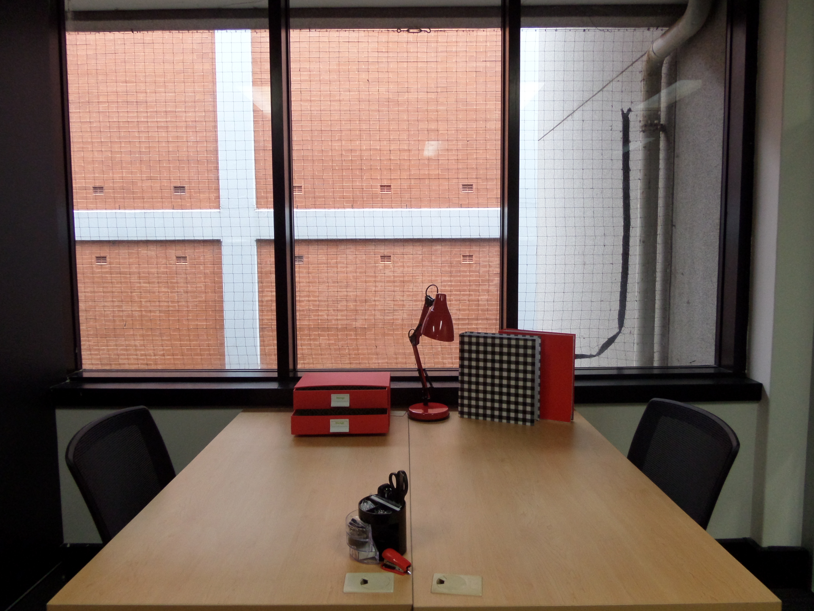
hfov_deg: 71.6
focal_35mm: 24
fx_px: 564
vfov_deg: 56.8
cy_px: 306
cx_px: 407
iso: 200
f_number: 3.2
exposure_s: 1/30
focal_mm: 4
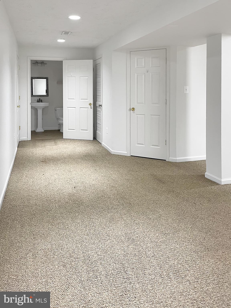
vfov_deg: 67.3
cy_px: 154
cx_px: 116
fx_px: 231
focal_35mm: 26
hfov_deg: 53.1
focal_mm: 4.2
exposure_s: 1/60
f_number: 1.6
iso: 125
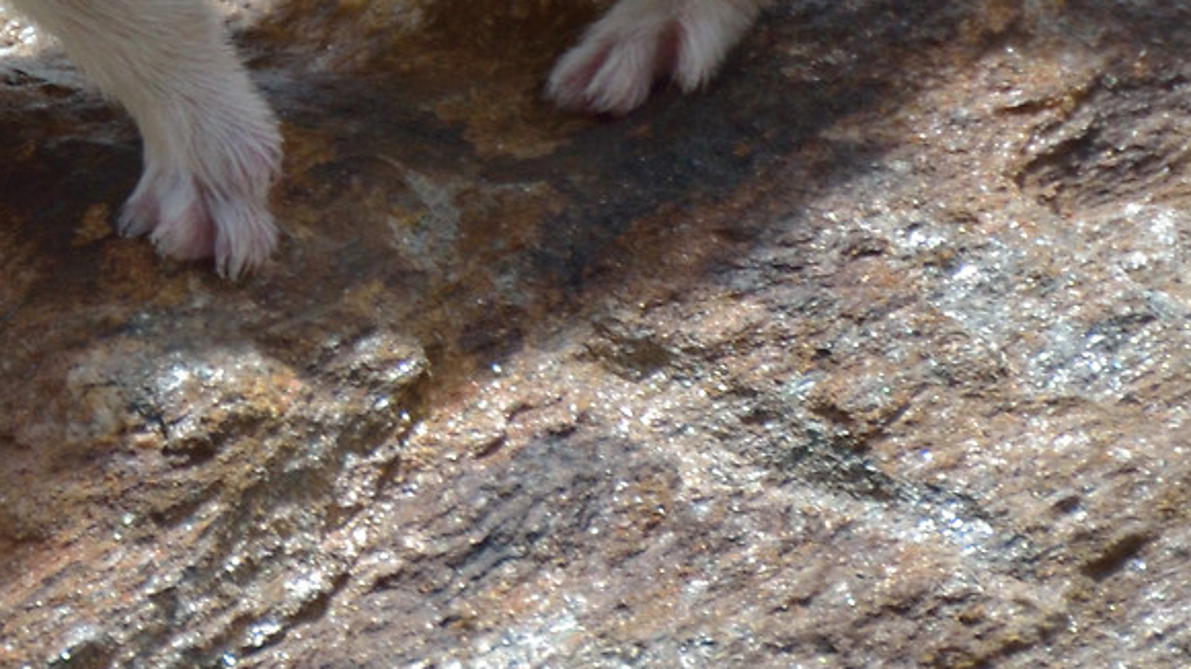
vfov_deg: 0.6
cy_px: -545
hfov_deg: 1.1
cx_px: -292
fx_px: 61444
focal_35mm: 1946
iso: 250
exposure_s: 1/800
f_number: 8
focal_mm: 300
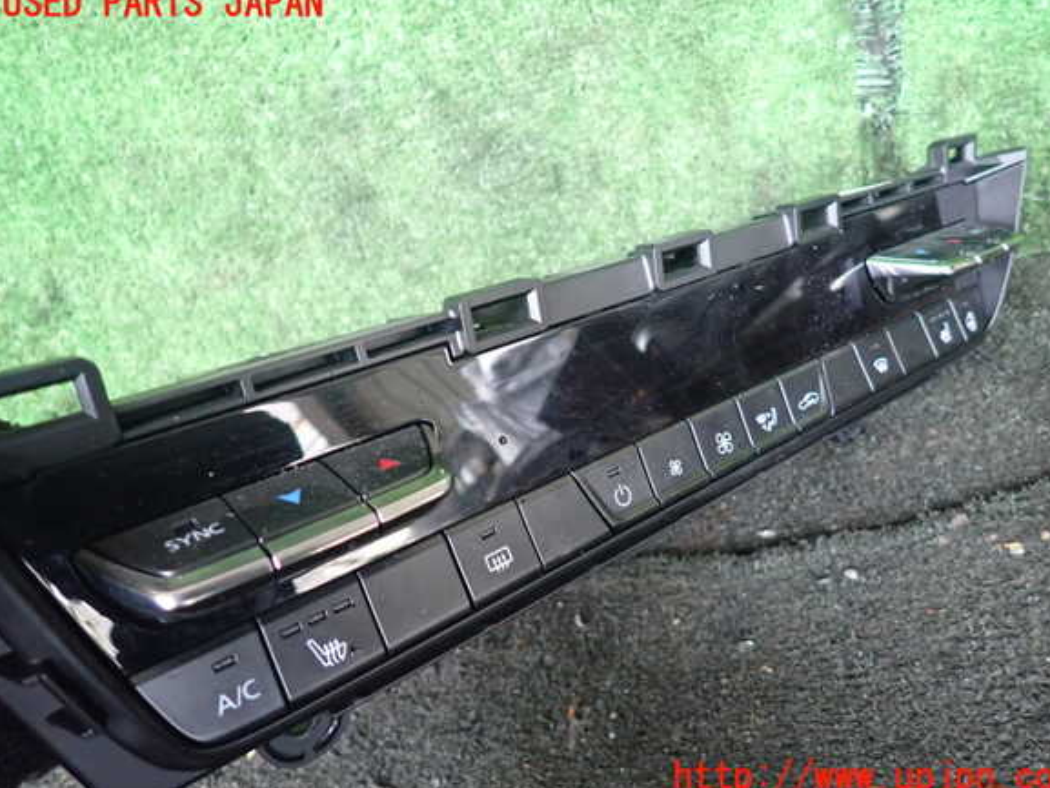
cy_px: 391
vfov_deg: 53.1
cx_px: 539
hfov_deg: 67.3
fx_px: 789
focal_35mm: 26
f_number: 2
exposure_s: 1/30
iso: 640
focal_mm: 4.5
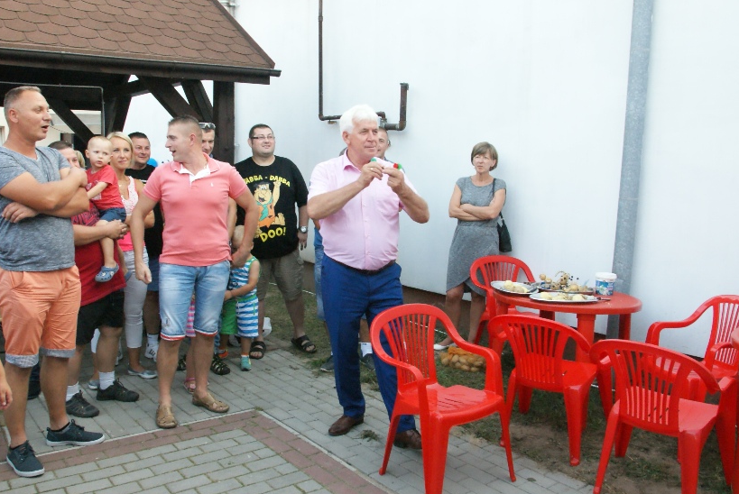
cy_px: 243
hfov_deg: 61.8
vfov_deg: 43.7
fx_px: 616
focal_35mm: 30
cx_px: 344
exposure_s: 1/125
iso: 1600
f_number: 9
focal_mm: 16
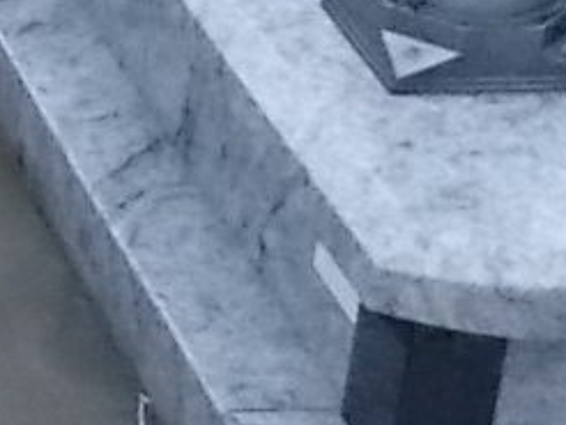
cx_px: -911
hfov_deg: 9.9
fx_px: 2766
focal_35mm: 169
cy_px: -48
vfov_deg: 8.7
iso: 400
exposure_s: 1/160
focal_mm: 4.6
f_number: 3.2
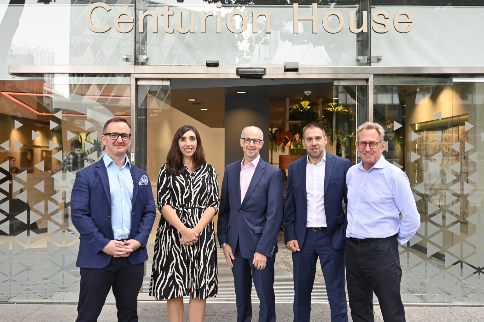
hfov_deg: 58.7
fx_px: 430
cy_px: 161
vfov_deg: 41.1
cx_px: 242
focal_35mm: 32
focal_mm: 32
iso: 900
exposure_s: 1/100
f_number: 6.3
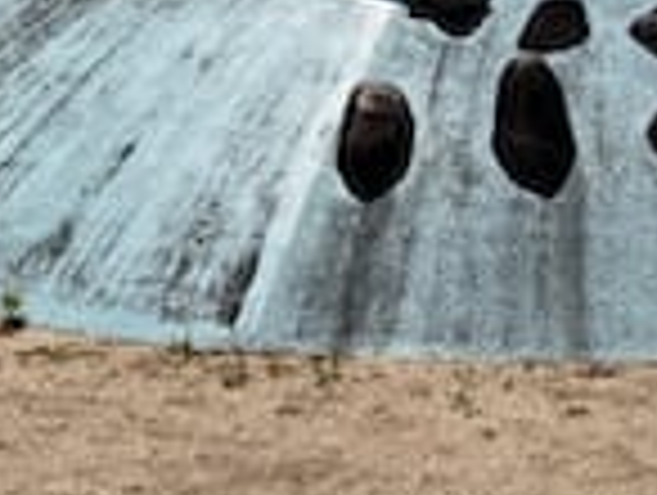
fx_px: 1692
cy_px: -70
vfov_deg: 16.1
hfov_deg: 21.7
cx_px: 526
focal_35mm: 89
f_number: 1.5
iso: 50
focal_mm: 5.7
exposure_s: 1/8000
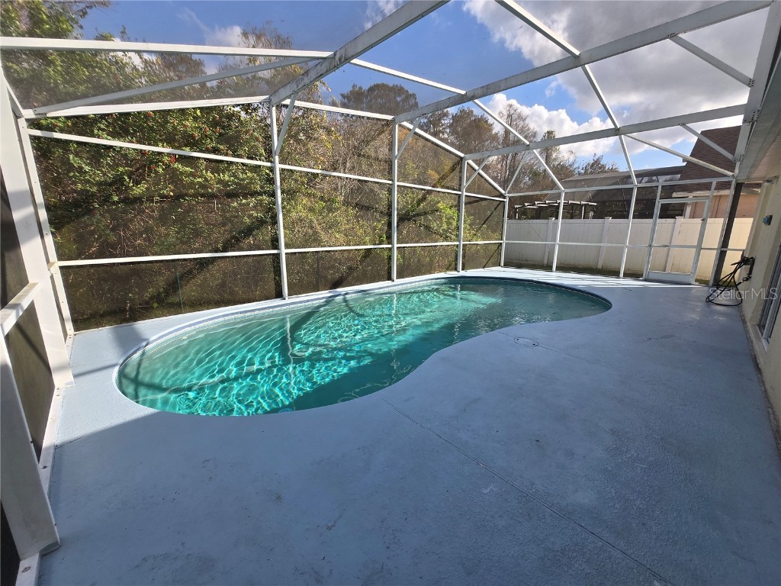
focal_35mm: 13
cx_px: 390
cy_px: 293
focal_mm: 1.7
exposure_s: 1/500
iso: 25
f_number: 2.2
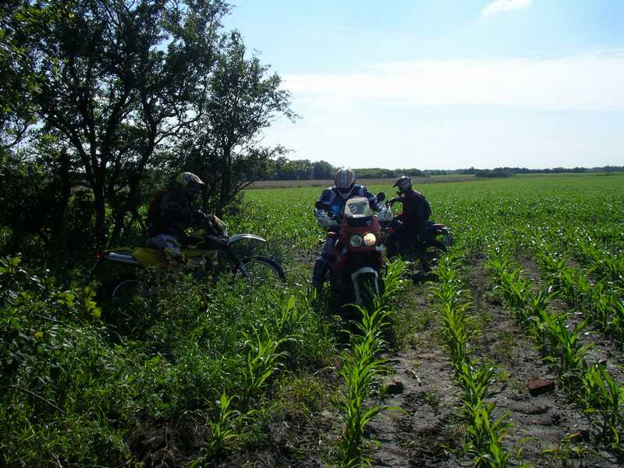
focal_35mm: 37
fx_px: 667
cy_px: 234
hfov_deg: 50.1
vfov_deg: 38.7
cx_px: 312
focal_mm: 5.7
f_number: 6.9
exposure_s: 1/250
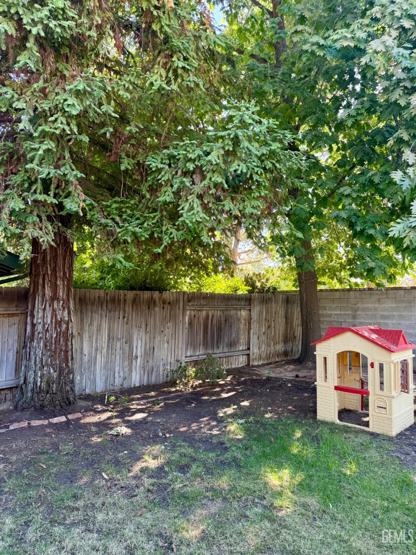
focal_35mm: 24
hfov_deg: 56.8
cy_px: 278
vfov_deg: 71.6
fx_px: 384
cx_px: 208
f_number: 1.78
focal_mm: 6.76
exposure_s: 1/243
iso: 200
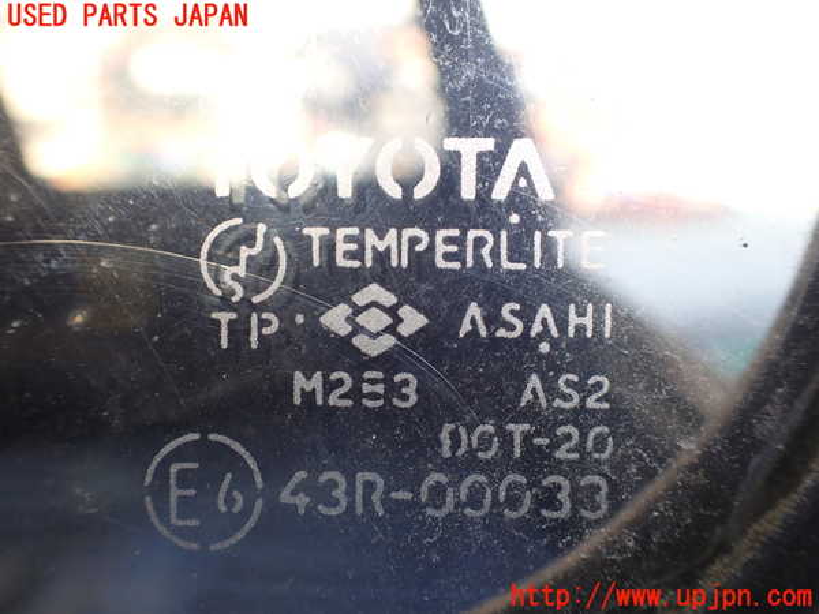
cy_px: 307
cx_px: 410
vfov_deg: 46.8
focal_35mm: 30
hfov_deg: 60.0
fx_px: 710
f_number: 2.3
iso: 160
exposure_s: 1/125
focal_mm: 5.4
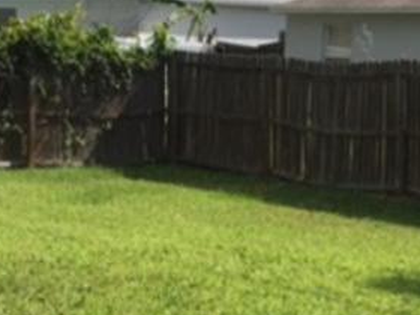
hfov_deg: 18.5
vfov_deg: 13.6
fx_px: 1286
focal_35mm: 106
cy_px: 359
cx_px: 147
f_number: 2.2
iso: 32
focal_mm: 4.15
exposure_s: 1/1647
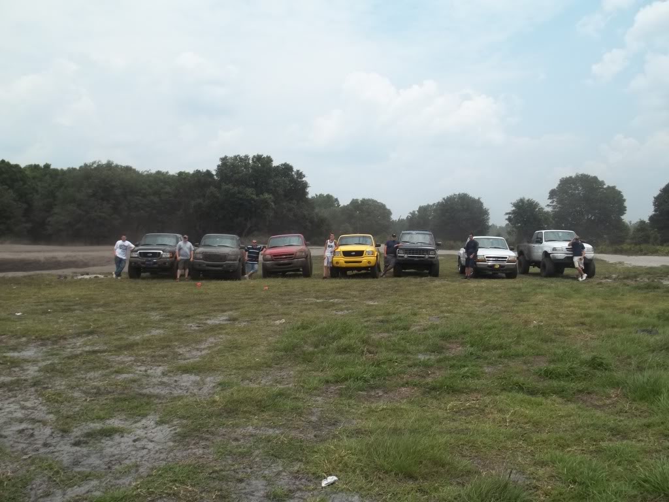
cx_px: 334
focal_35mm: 33
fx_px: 638
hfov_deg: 55.4
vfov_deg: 42.9
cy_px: 251
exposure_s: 1/200
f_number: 8
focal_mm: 5.9
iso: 64
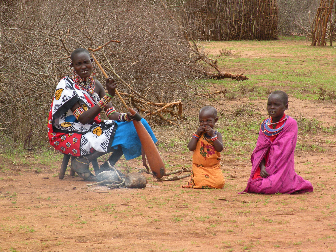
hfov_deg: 11.4
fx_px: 1679
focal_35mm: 173
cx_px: 178
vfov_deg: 8.6
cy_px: 124
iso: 64
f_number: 5
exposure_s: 1/157
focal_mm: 27.4
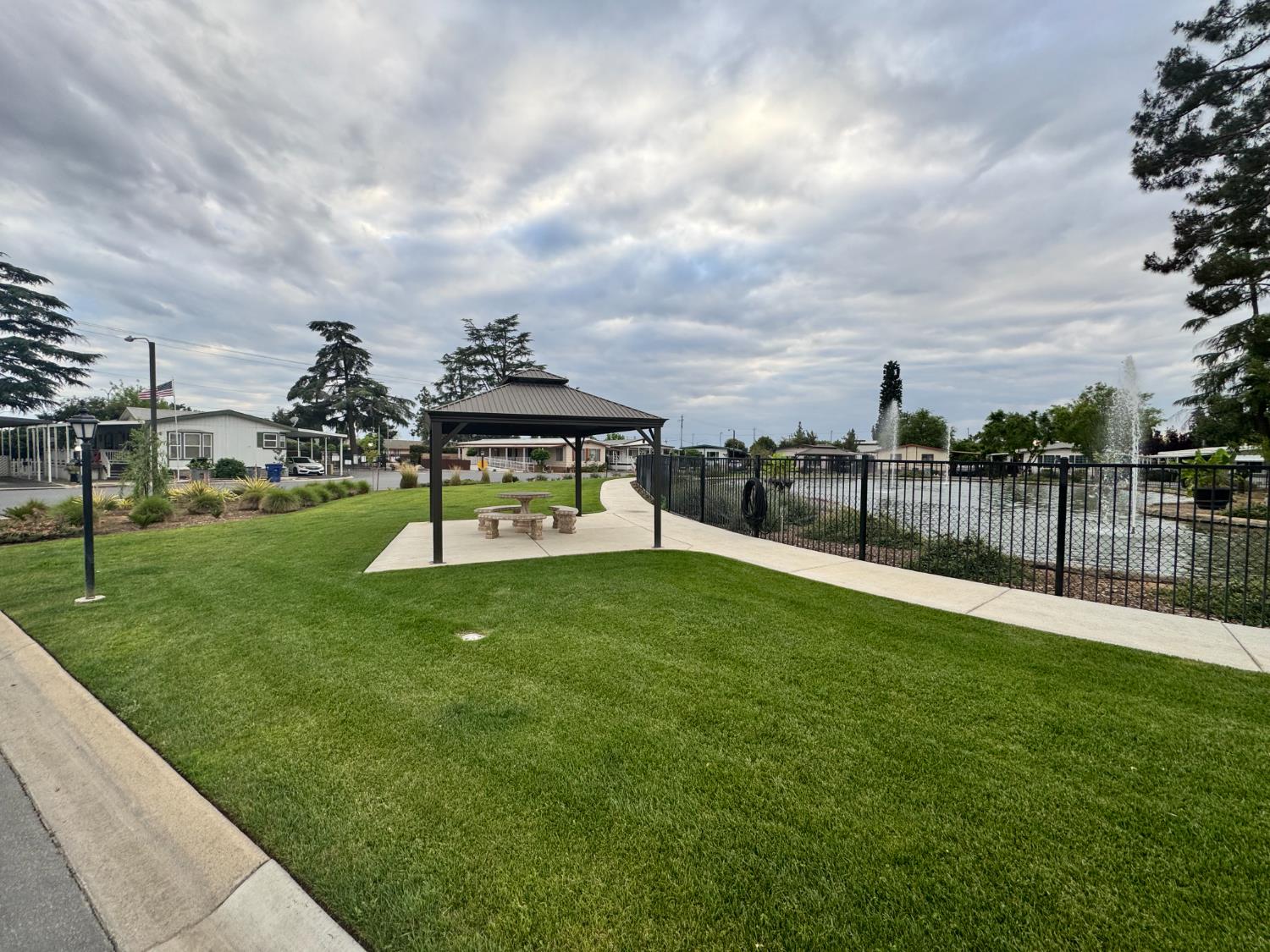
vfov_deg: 85.7
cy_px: 476
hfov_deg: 102.1
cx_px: 635
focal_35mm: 14
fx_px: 514
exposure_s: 1/242
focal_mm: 2.22
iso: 40
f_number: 2.2
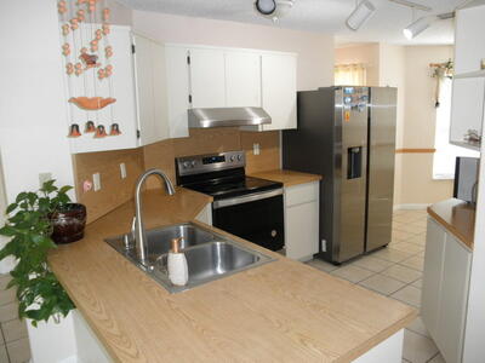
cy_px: 182
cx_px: 242
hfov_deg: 63.4
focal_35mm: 28
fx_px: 392
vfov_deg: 49.7
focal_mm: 5
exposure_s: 1/30
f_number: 3
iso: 200
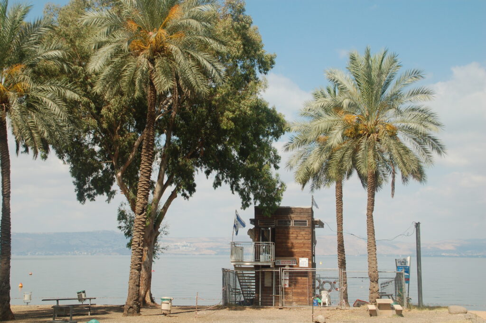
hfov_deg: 35.1
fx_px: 769
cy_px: 162
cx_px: 243
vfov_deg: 23.7
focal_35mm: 57
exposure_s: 1/320
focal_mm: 38
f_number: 9
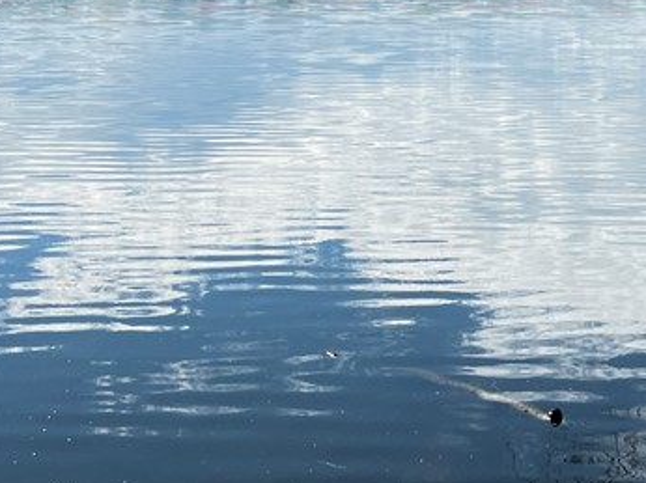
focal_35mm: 77
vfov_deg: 18.4
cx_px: 407
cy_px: -43
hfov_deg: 25.3
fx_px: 1436
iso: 50
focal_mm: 5.7
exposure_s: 1/4444
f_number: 1.5
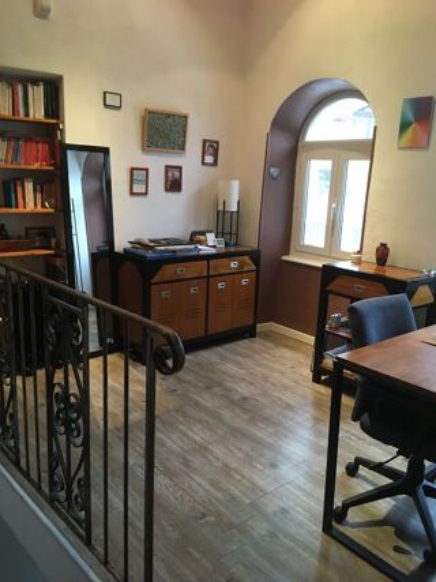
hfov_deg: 48.2
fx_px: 487
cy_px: 291
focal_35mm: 29
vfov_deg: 61.7
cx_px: 218
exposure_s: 1/17
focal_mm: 4.15
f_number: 2.2
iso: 200
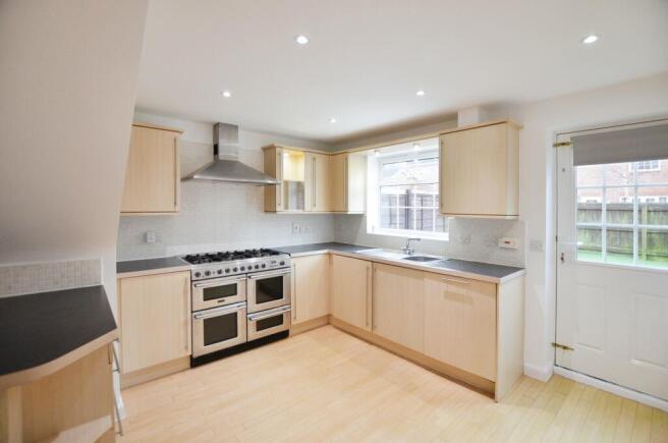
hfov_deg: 100.5
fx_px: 278
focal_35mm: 15
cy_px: 222
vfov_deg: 77.1
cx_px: 334
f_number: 4
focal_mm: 10
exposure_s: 1/60
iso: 800
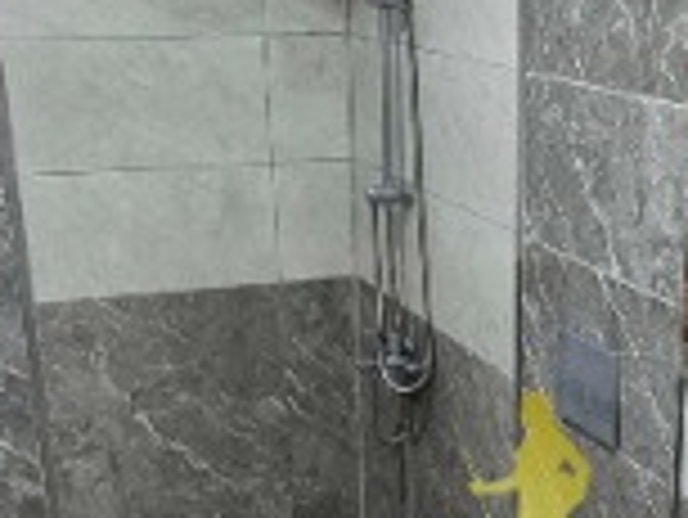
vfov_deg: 20.8
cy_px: 536
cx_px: 508
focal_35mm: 68
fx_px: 1353
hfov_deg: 28.2
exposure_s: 1/50
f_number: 2.2
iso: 250
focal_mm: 1.74
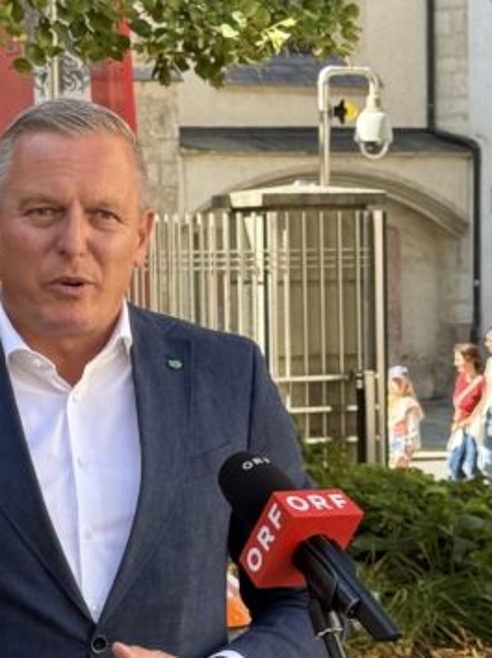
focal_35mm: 139
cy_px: 446
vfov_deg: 14.2
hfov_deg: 10.6
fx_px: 2637
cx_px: 169
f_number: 1.78
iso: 64
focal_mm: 6.76
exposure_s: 1/561
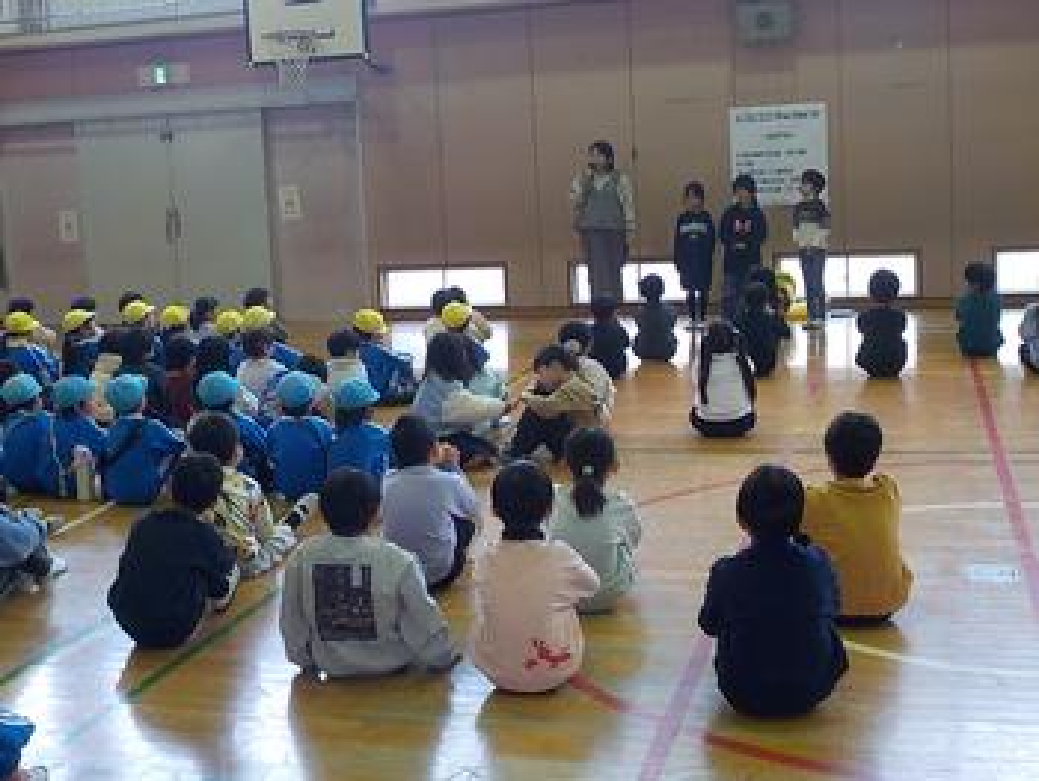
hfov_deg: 40.4
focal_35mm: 47
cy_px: 390
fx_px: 1412
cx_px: 520
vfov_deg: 30.9
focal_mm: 6.4
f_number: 4.2
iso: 220
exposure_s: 1/30
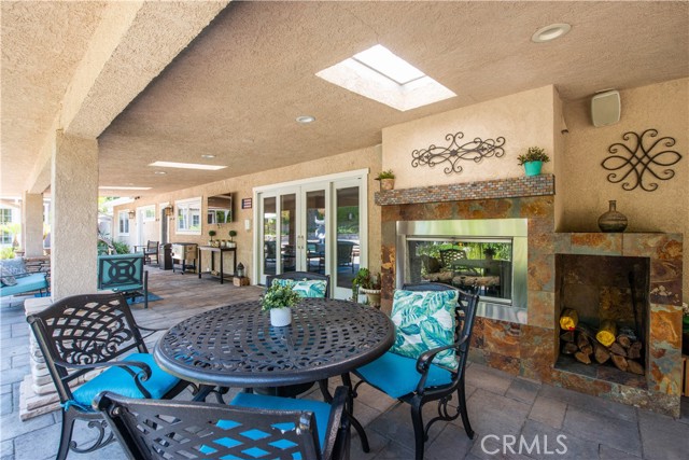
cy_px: 230
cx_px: 344
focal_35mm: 16
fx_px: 306
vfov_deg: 73.8
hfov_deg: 96.7
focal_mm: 16
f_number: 7.1
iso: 400
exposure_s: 1/80
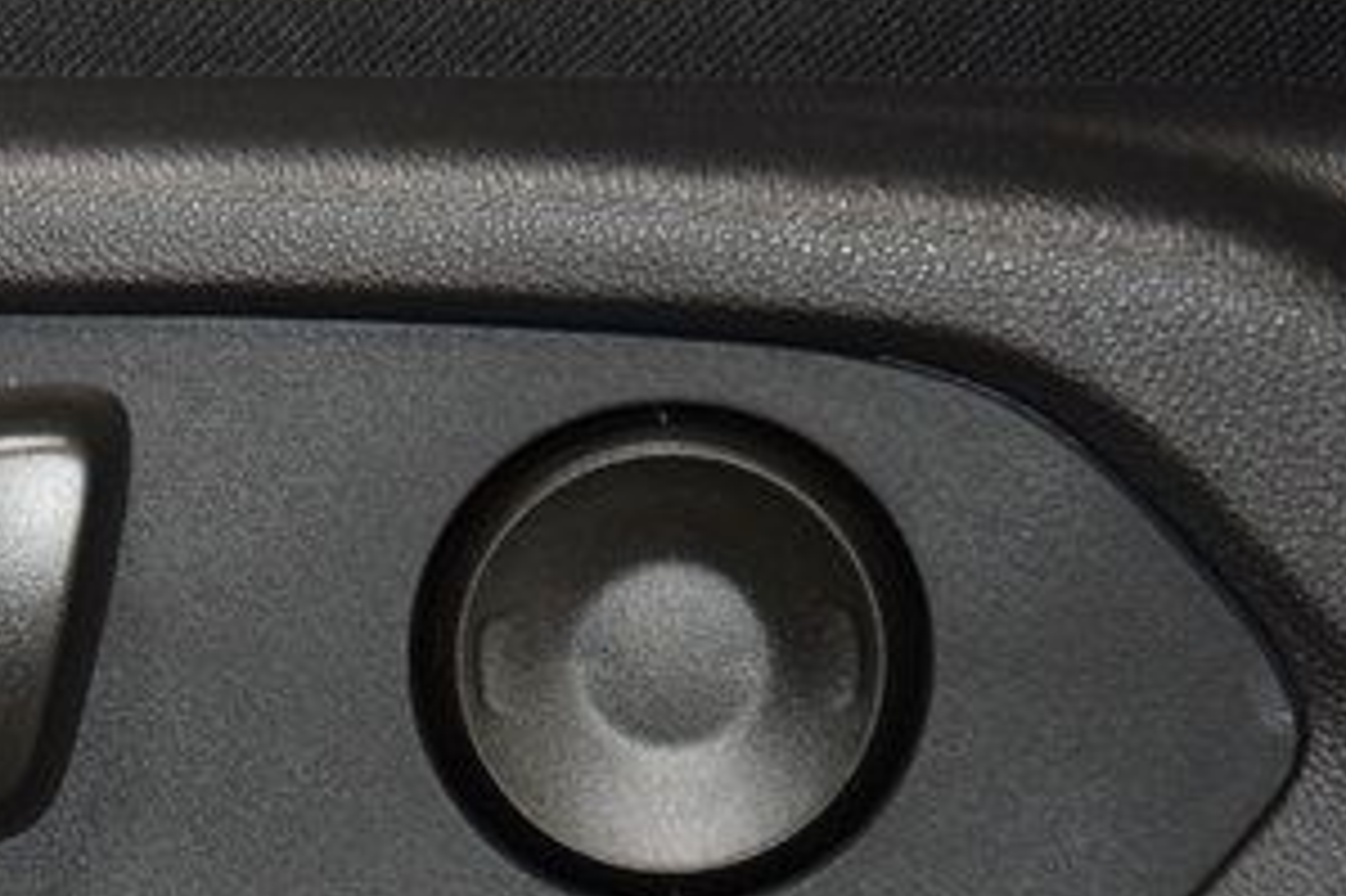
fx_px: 8408
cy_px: 678
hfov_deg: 9.1
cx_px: -36
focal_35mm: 225
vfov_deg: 6.1
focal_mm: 70
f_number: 4.5
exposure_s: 1/50
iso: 1800
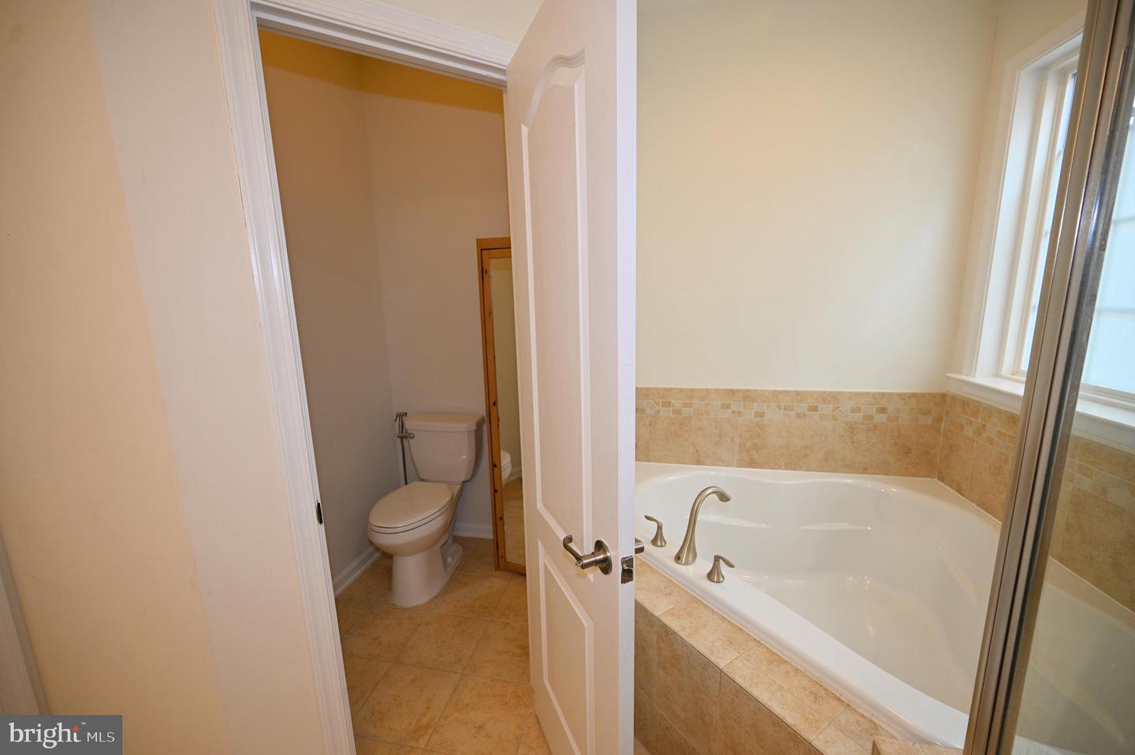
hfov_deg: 104.3
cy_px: 378
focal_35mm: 14
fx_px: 441
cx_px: 568
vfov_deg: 81.1
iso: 140
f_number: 4
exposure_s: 1/80
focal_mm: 14
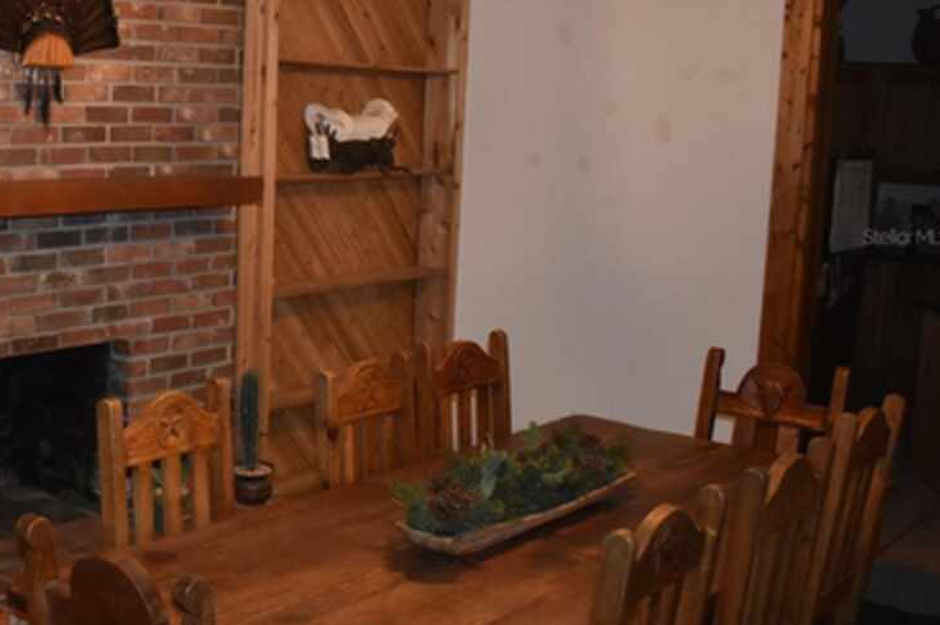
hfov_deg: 39.6
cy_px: 236
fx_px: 1226
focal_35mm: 47
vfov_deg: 28.5
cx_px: 136
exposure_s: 1/80
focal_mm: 18
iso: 1600
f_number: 3.5
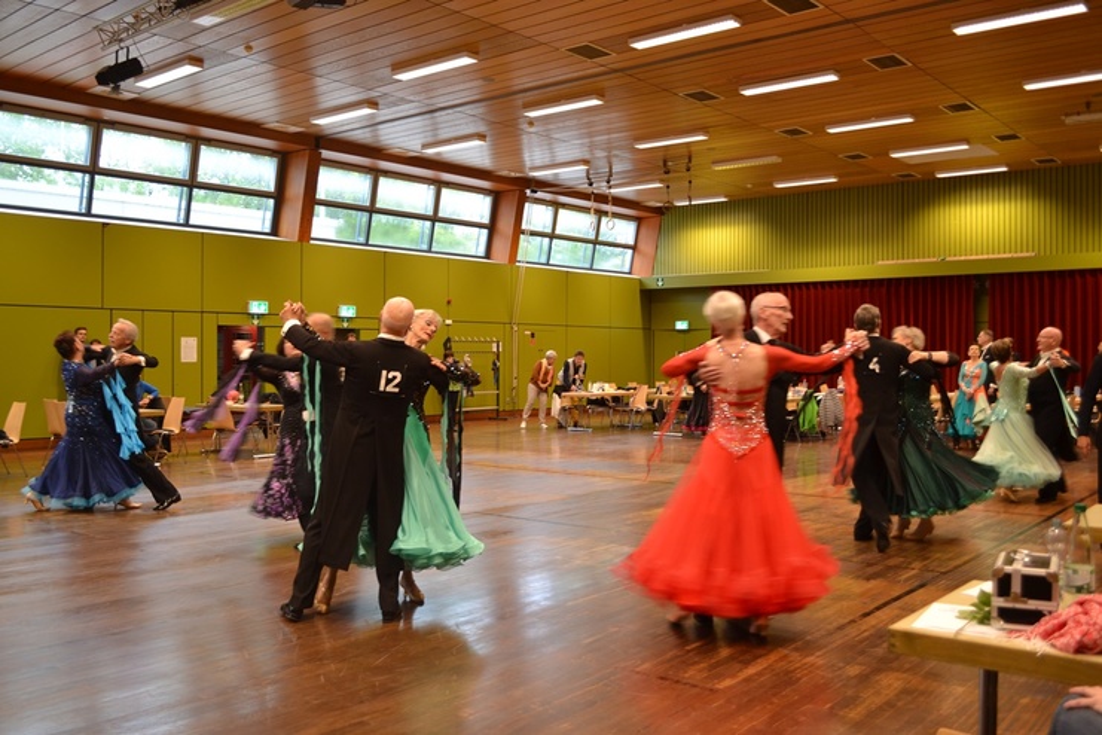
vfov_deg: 40.0
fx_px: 1010
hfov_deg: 57.2
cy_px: 368
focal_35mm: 33
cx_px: 551
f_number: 3.8
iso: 400
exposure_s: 1/40
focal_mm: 22
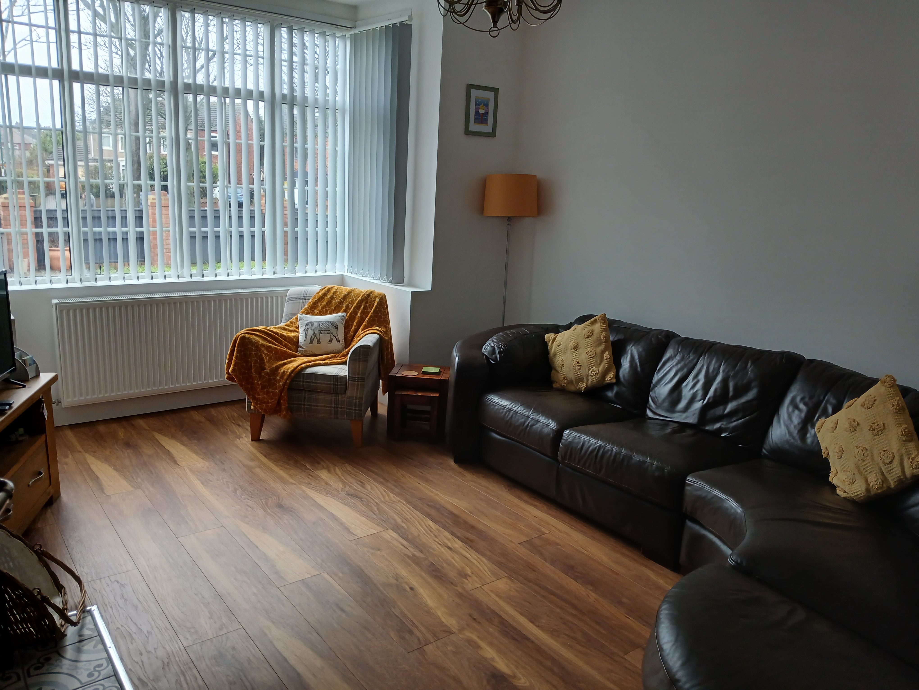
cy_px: 345
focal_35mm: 26
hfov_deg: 67.3
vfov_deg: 53.1
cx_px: 460
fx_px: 690
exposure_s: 1/50
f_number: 1.8
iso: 80
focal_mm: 3.98
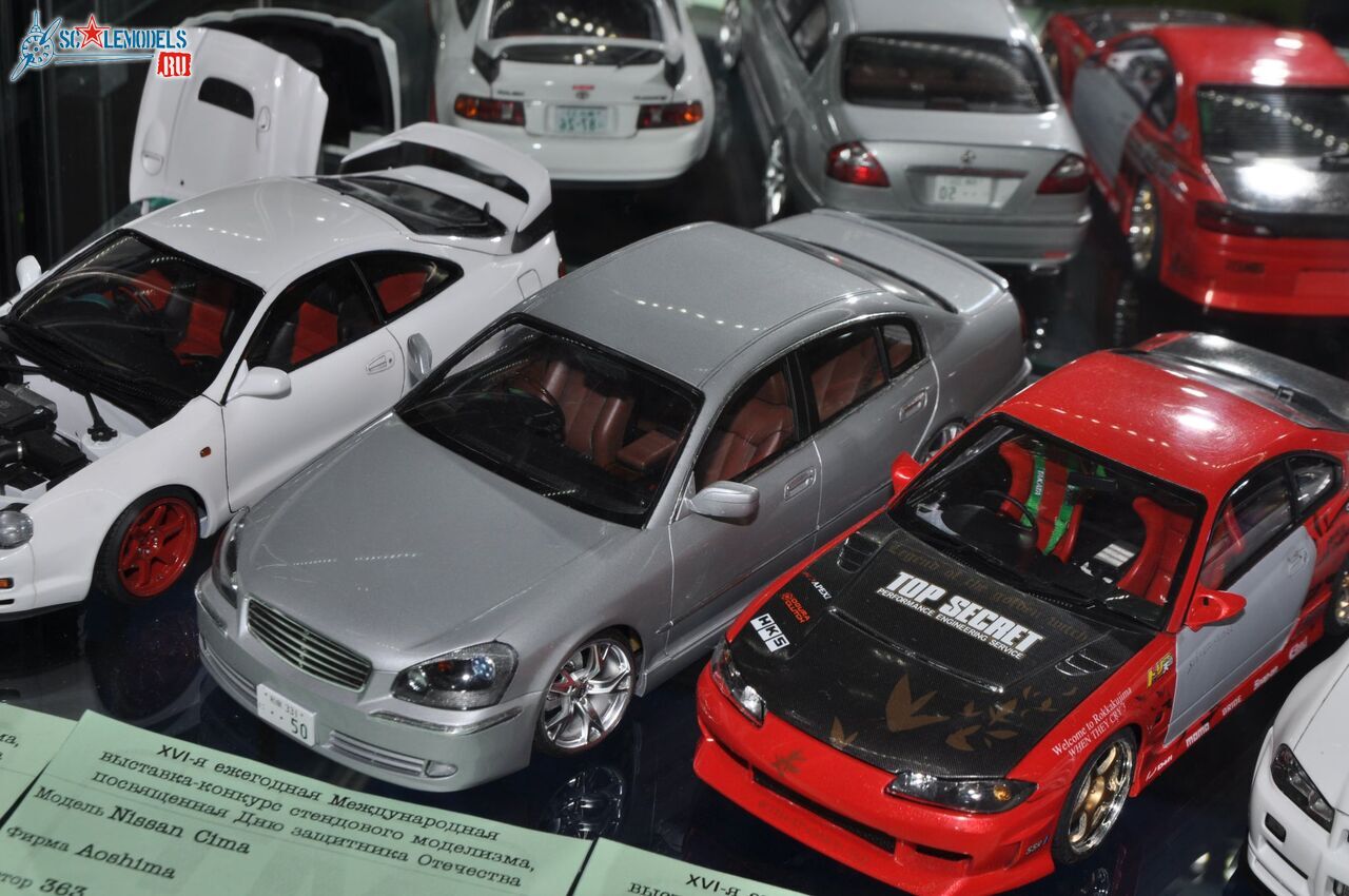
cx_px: 674
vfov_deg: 18.1
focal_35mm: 75
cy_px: 448
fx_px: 2807
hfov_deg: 27.0
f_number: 11
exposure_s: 1/200
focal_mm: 50
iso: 200
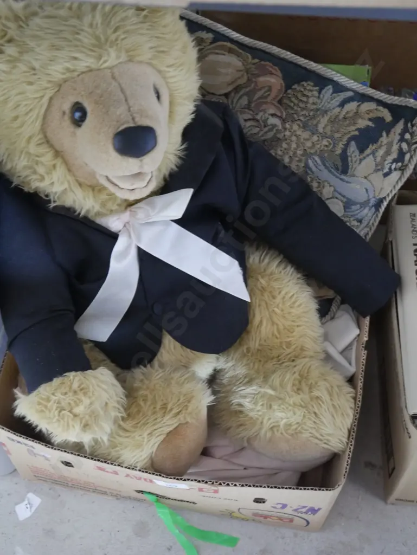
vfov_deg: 46.8
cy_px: 278
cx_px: 208
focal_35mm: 40
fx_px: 642
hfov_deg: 36.0
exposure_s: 1/20
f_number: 4.5
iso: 3200
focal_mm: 20
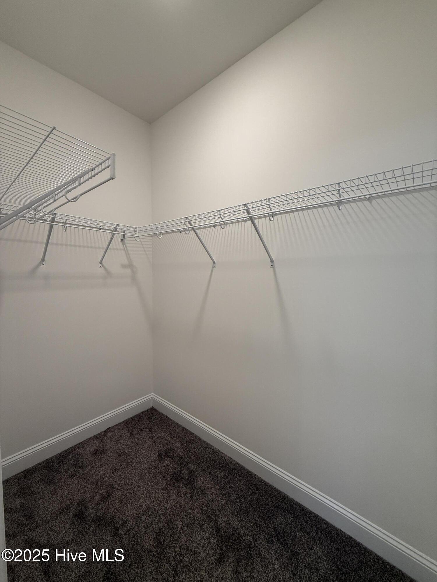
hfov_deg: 85.7
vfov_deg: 102.1
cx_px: 218
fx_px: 236
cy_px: 291
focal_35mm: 14
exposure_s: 1/120
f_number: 2.2
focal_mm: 2.22
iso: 160
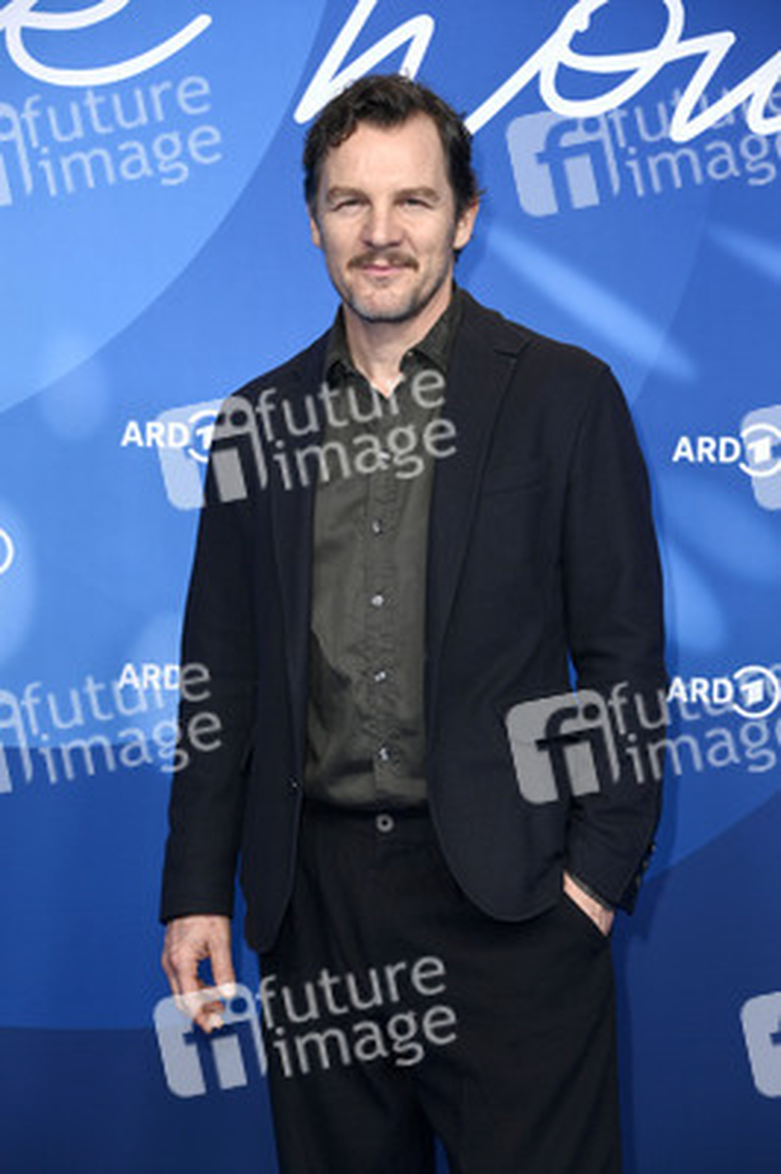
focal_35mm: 98
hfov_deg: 13.9
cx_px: 390
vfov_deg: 20.8
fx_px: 3194
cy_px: 587
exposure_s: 1/250
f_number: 5.6
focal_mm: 98
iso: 1000
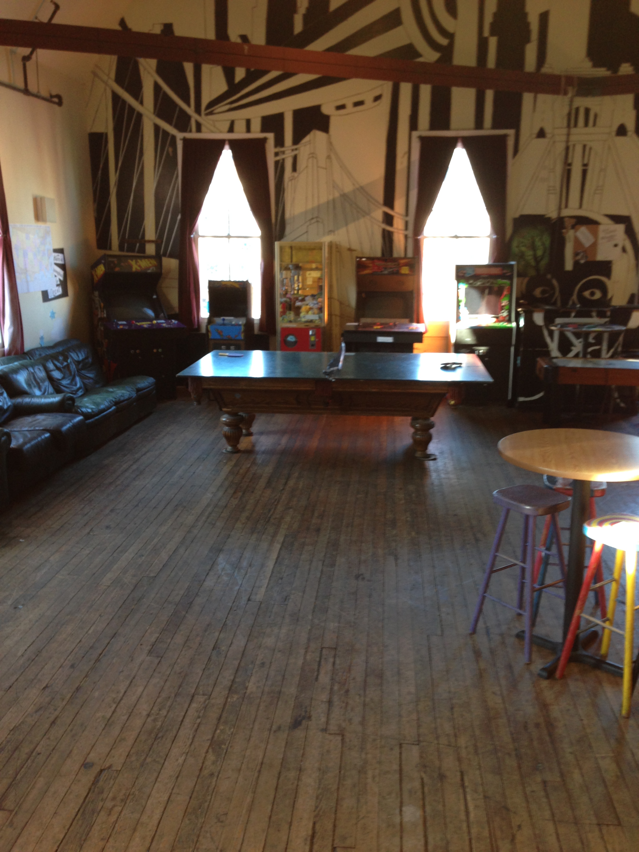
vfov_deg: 55.4
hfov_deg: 42.9
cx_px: 320
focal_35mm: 33
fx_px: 812
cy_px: 426
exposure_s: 1/20
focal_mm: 4.12
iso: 80
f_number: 2.4
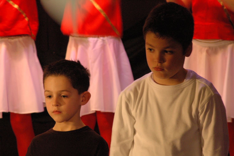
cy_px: 78
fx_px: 1607
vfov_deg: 5.5
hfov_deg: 8.3
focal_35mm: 248
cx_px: 117
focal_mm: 165
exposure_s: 1/8
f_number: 11
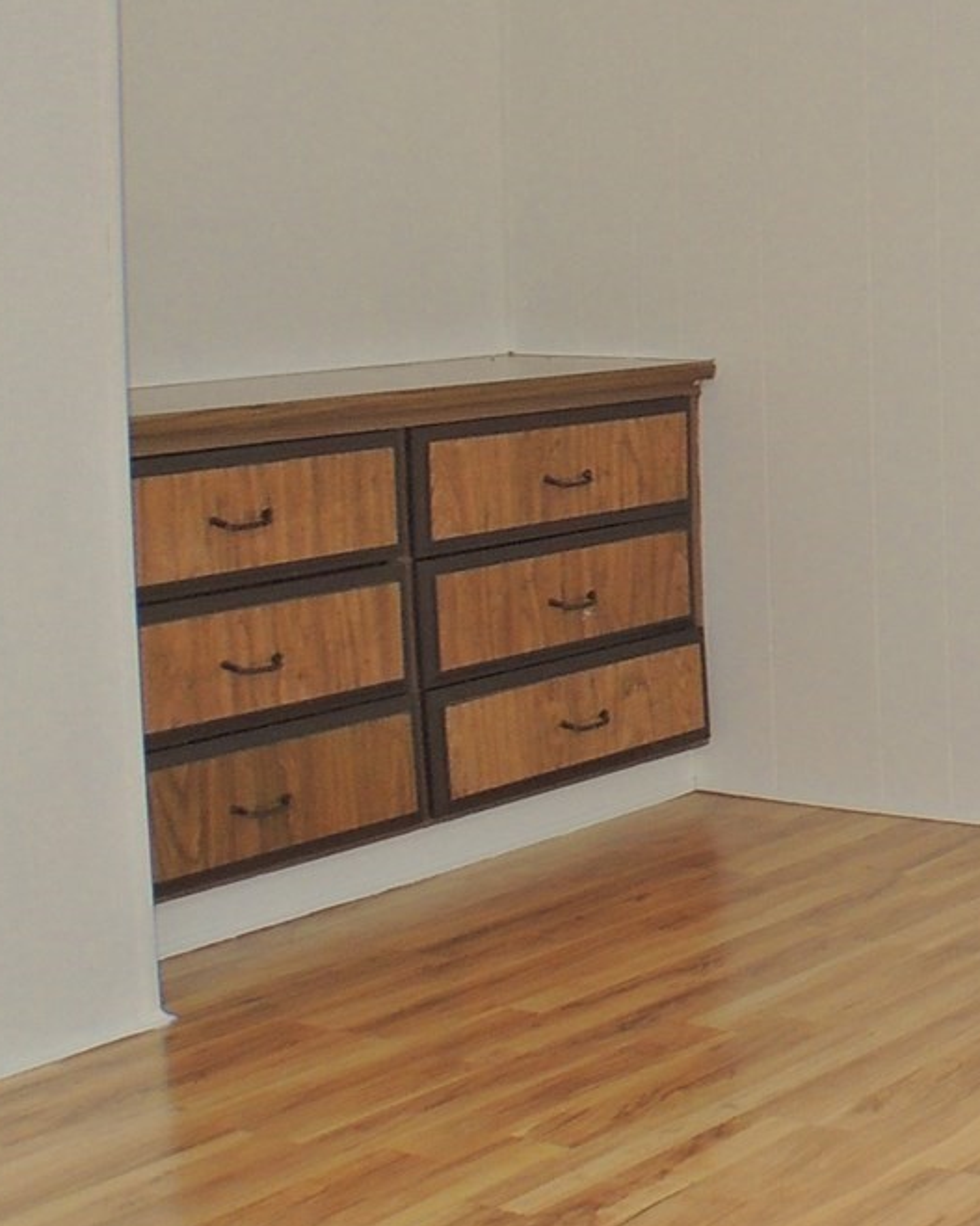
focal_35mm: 91
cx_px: 1729
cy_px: 253
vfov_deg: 20.8
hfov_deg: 14.9
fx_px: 3300
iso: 200
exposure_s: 1/30
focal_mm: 5.3
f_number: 3.1
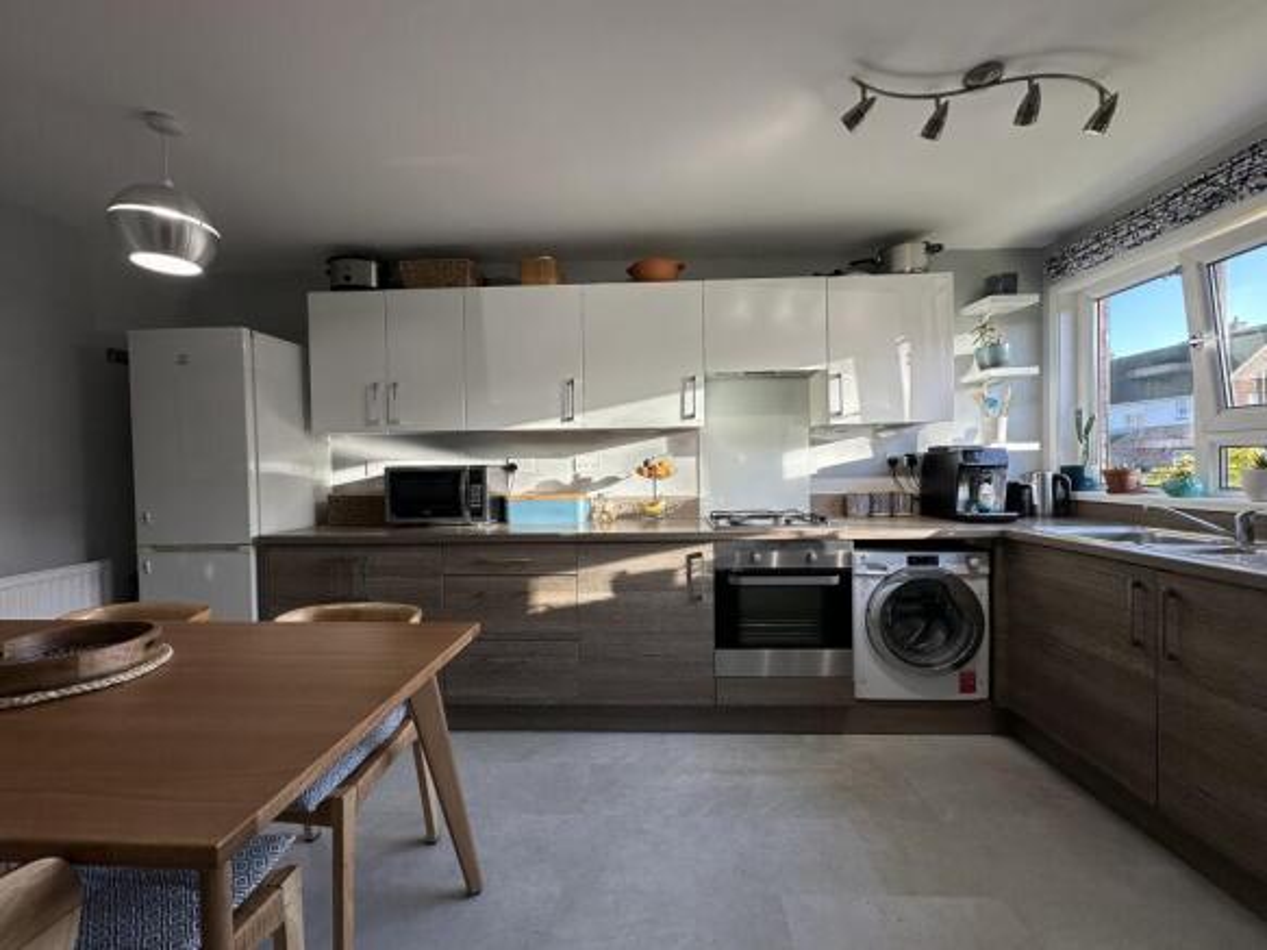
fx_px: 512
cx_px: 634
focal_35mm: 14
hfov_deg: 102.1
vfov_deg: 85.7
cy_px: 475
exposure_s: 1/100
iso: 40
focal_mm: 2.22
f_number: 2.2
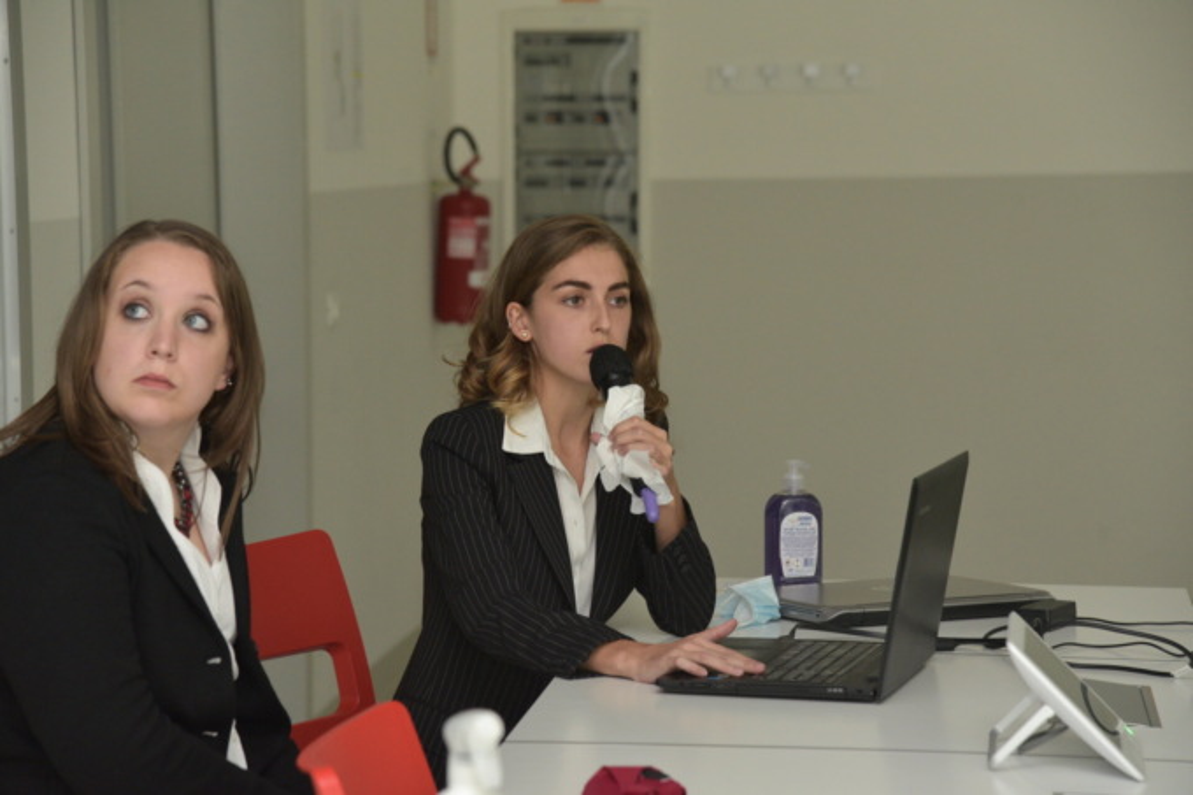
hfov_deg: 17.1
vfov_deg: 11.4
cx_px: 596
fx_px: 3975
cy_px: 398
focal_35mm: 120
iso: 2000
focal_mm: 120
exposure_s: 1/200
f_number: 5.6
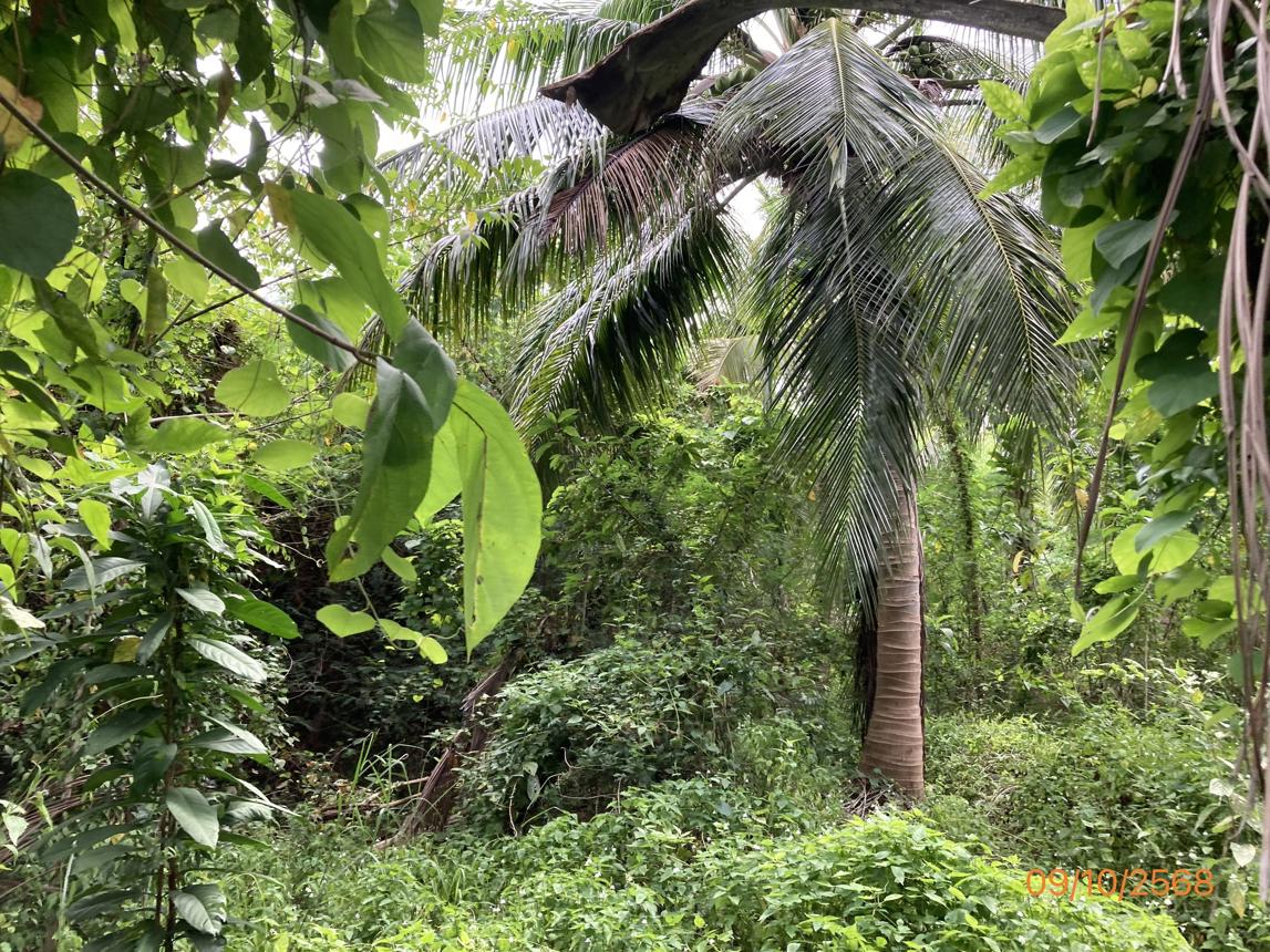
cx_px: 635
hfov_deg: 63.4
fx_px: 1027
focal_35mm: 28
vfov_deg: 49.7
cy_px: 476
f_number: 1.8
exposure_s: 1/121
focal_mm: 3.99
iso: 25
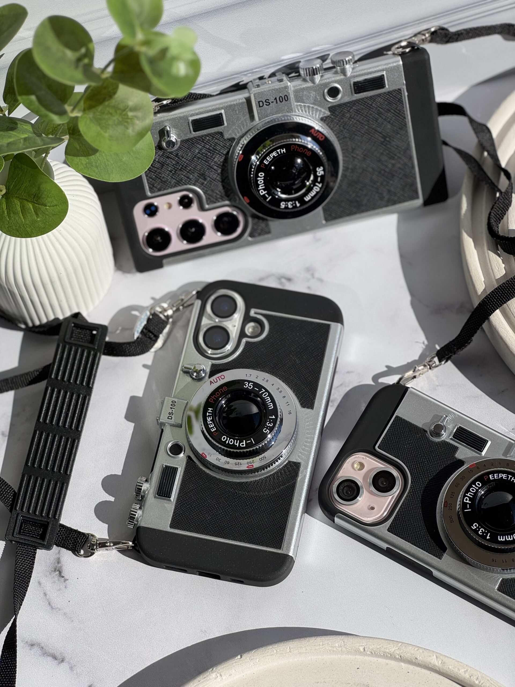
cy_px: 344
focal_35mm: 77
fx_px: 1527
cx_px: 258
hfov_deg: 19.1
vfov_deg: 25.3
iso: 25
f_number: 2.8
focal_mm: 9
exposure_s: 1/1014
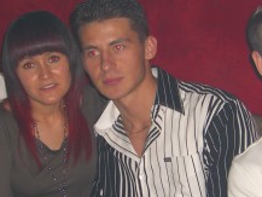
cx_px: 142
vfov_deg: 14.1
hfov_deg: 18.7
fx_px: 795
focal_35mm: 105
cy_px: 149
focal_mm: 7.9
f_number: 2.8
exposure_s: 1/60
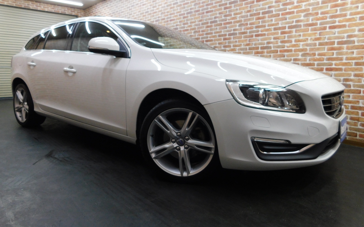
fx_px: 248
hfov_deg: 72.5
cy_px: 99
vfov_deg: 49.2
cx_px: 178
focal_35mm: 25
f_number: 3
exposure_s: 1/30
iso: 250
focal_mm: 4
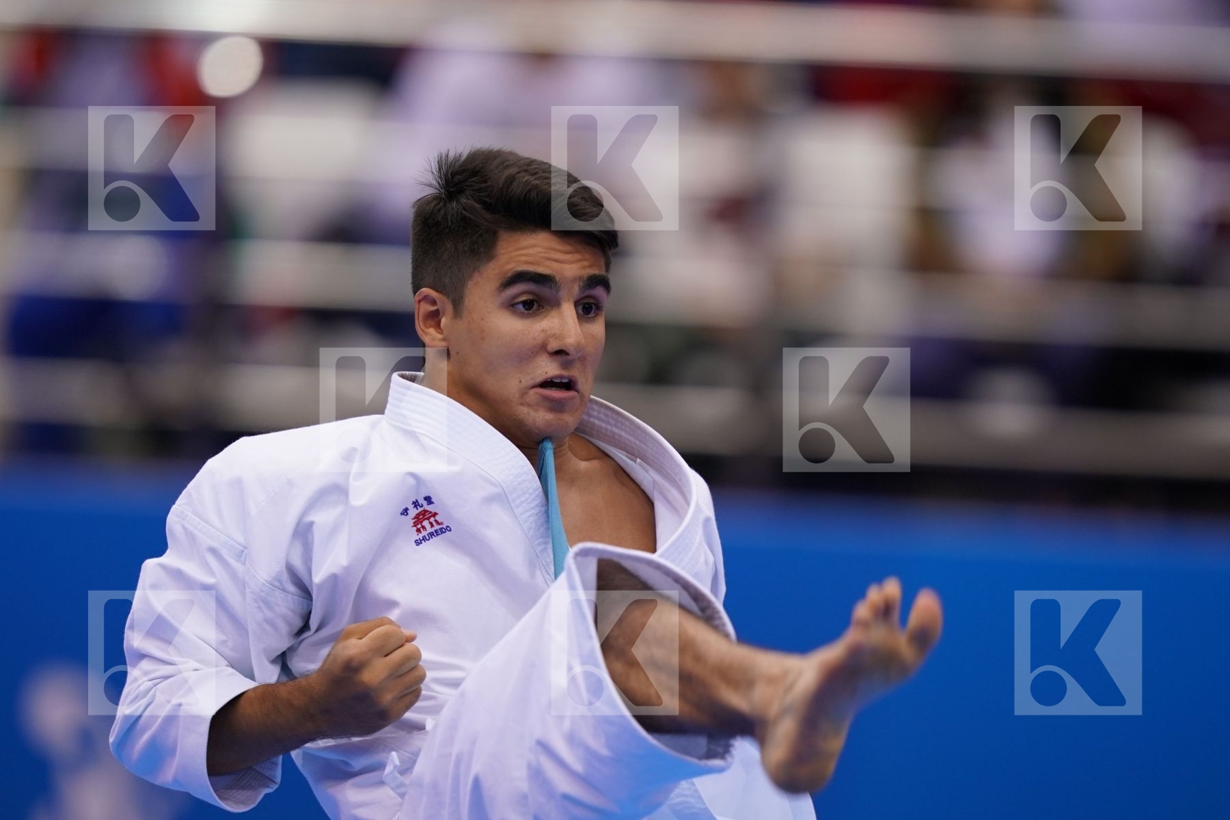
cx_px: 615
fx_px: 20498
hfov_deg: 3.4
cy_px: 410
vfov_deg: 2.3
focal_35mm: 600
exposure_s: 1/500
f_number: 2.8
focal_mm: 400
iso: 500
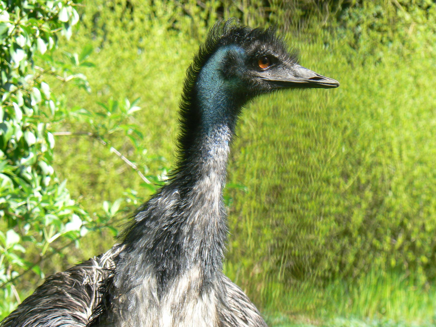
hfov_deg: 7.9
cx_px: 218
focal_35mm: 252
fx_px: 3174
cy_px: 164
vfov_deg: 5.9
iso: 80
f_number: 5.6
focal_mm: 41.9
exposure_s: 1/100
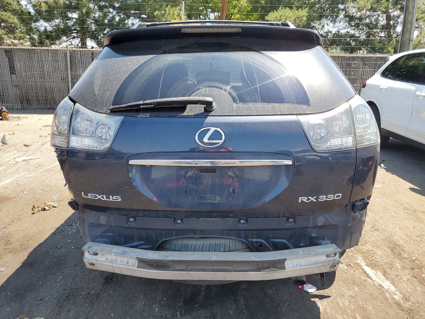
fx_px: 319
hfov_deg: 67.3
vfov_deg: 53.1
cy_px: 160
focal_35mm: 26
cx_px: 212
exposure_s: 1/769
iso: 50
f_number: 1.5
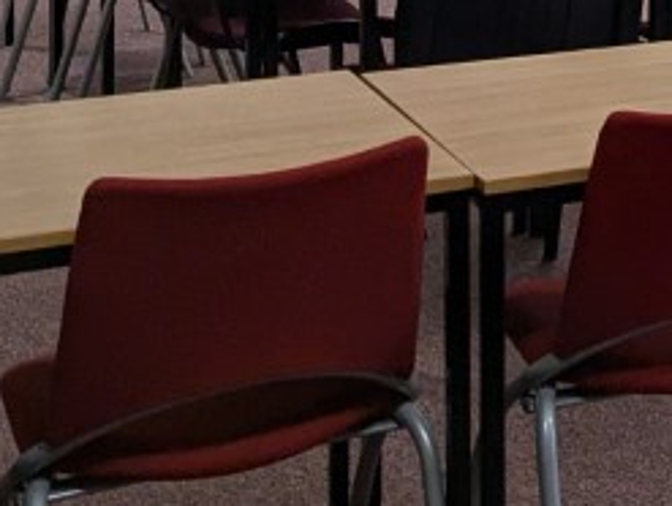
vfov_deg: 12.0
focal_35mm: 116
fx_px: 2255
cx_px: 883
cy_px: -354
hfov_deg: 16.0
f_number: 1.85
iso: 92
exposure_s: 1/70
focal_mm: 6.81
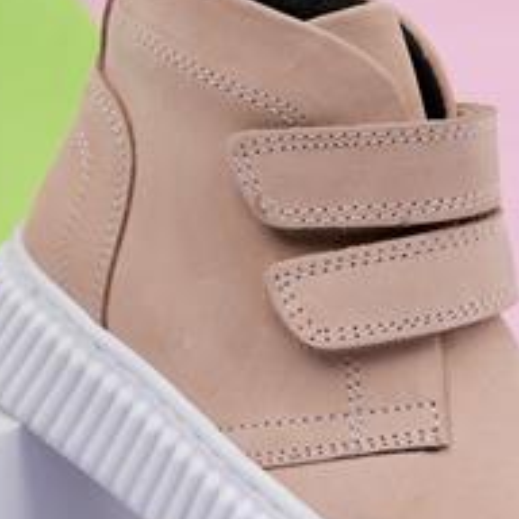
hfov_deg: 23.9
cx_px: 335
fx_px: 1221
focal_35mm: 72
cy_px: 264
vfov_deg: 24.0
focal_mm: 35
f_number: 8
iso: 125
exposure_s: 1/200
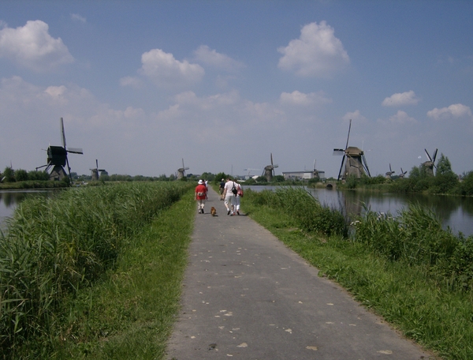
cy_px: 180
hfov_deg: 51.1
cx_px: 236
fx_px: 494
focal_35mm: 36
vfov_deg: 40.0
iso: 100
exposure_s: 1/1988
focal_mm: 6
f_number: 4.7
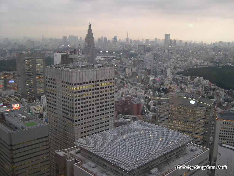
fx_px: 257
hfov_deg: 49.0
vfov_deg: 37.7
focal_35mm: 38
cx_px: 117
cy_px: 88
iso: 100
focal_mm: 8
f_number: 2.8
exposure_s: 1/11.9
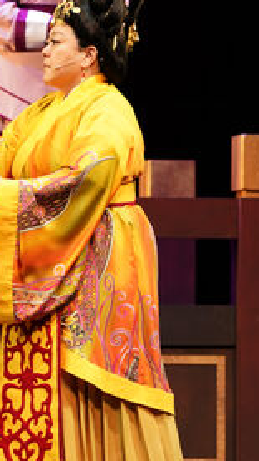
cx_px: -125
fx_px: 4342
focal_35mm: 356
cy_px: 188
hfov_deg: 3.4
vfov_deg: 6.1
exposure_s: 1/125
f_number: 4
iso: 1250
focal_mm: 157
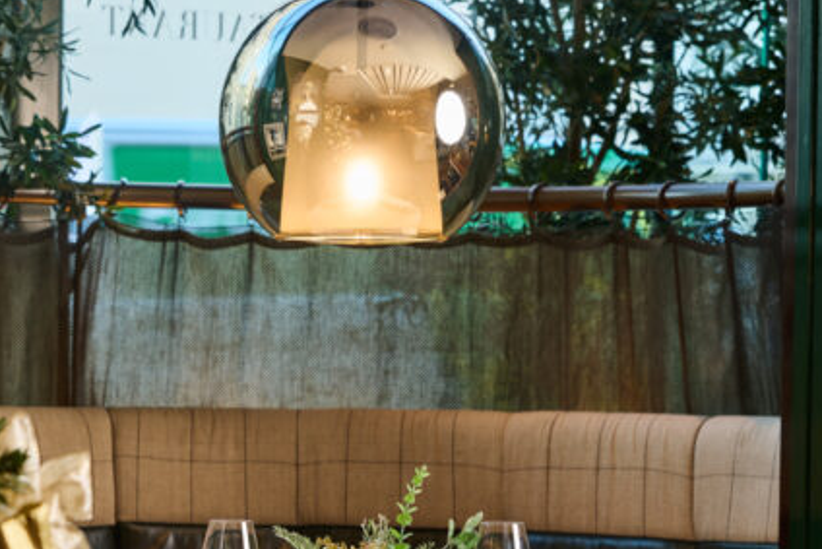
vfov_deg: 10.3
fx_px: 3015
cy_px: 511
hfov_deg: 15.5
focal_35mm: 132
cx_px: 275
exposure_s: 1/50
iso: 200
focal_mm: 70
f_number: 4
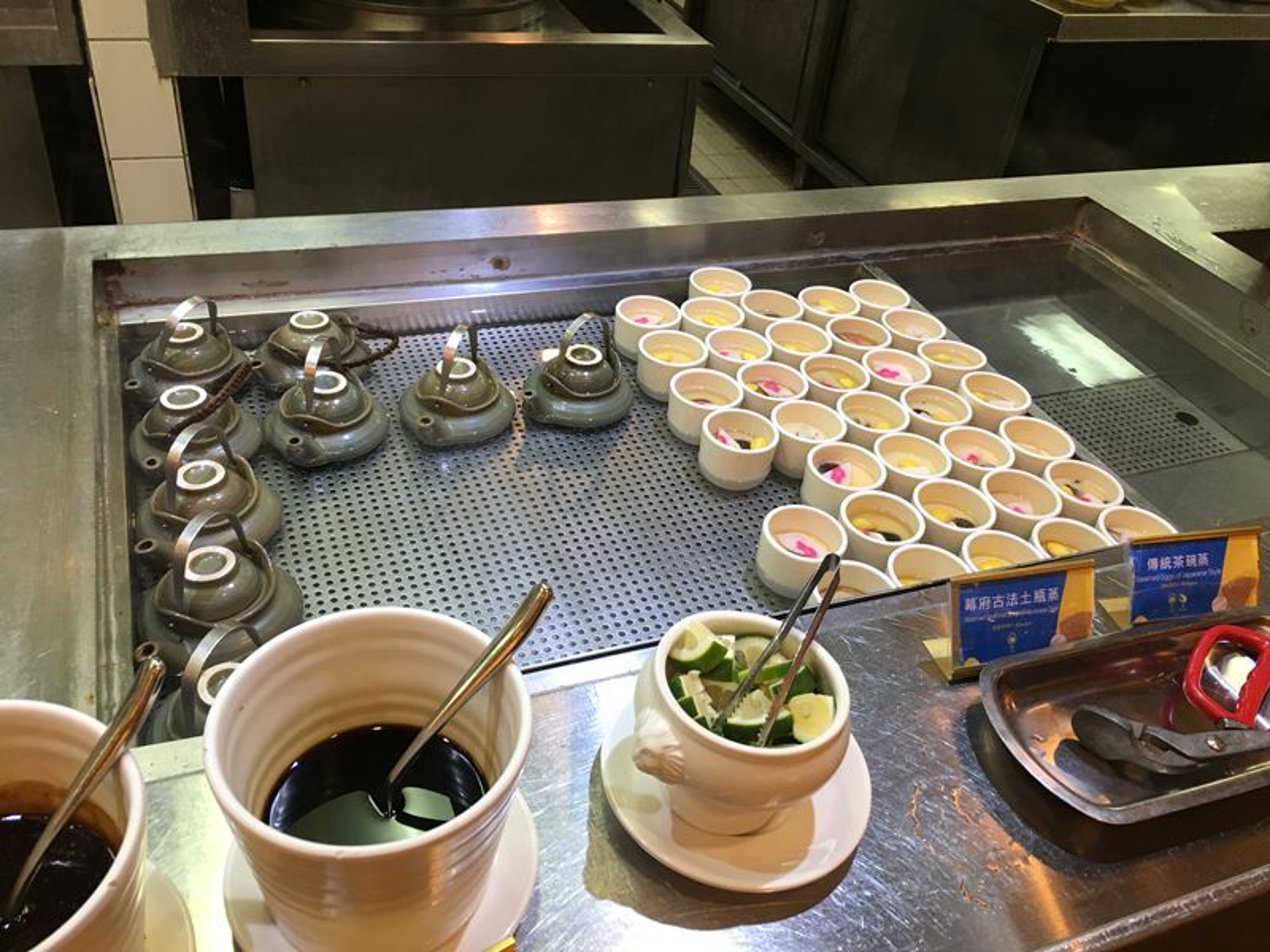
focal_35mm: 29
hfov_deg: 61.7
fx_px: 1064
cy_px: 476
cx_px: 635
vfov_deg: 48.2
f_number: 2.2
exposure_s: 1/15
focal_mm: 4.15
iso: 25
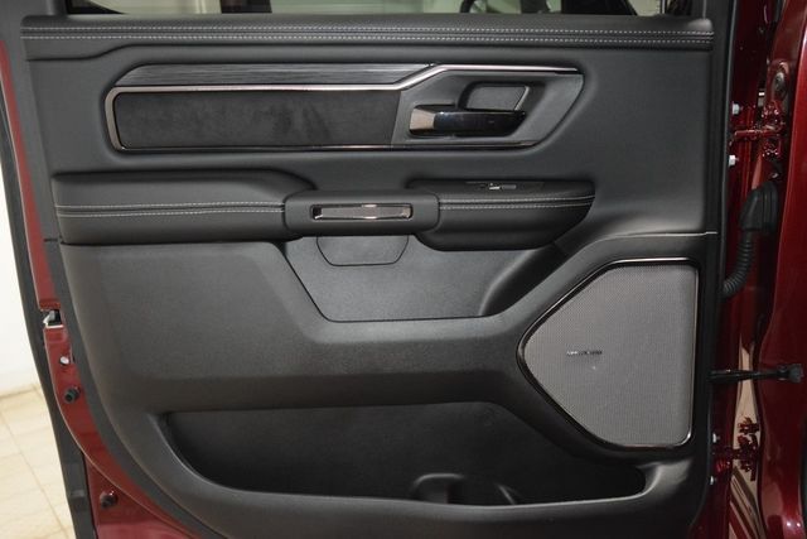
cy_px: 270
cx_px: 404
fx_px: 807
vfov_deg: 36.9
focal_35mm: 36
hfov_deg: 53.1
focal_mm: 24
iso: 3200
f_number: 3.8
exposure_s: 1/80
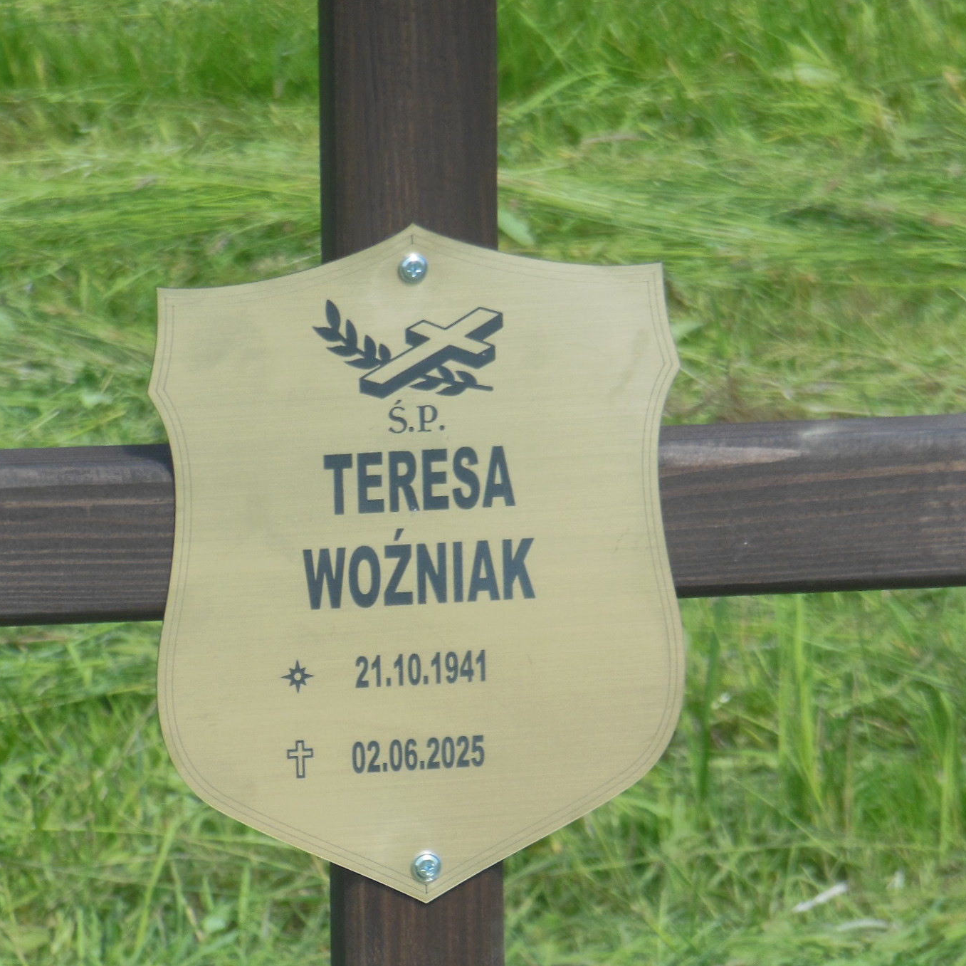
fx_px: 10229
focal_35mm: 324
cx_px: 497
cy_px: 592
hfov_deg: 5.4
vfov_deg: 5.4
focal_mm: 39.1
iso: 125
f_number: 5.7
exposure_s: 1/320
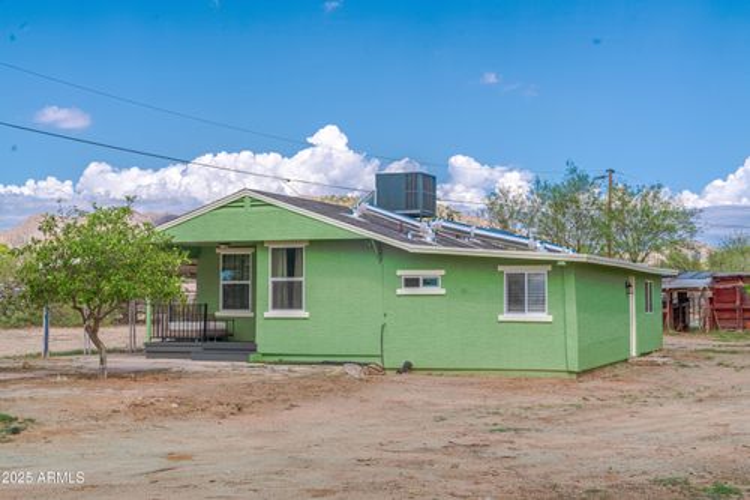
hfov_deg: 34.5
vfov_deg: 23.4
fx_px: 1208
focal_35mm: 58
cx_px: 375
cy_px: 250
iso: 160
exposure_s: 1/8000
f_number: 10
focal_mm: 58
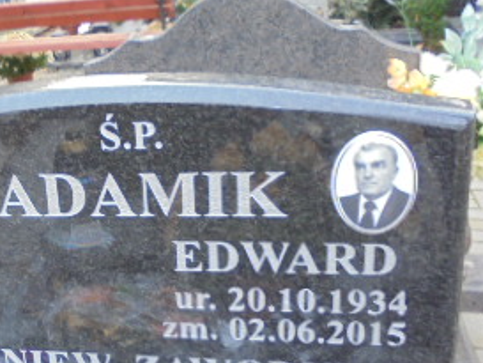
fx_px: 852
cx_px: 41
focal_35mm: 61
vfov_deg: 24.0
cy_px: 198
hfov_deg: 30.2
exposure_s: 1/30
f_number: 3.5
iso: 100
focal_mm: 4.6
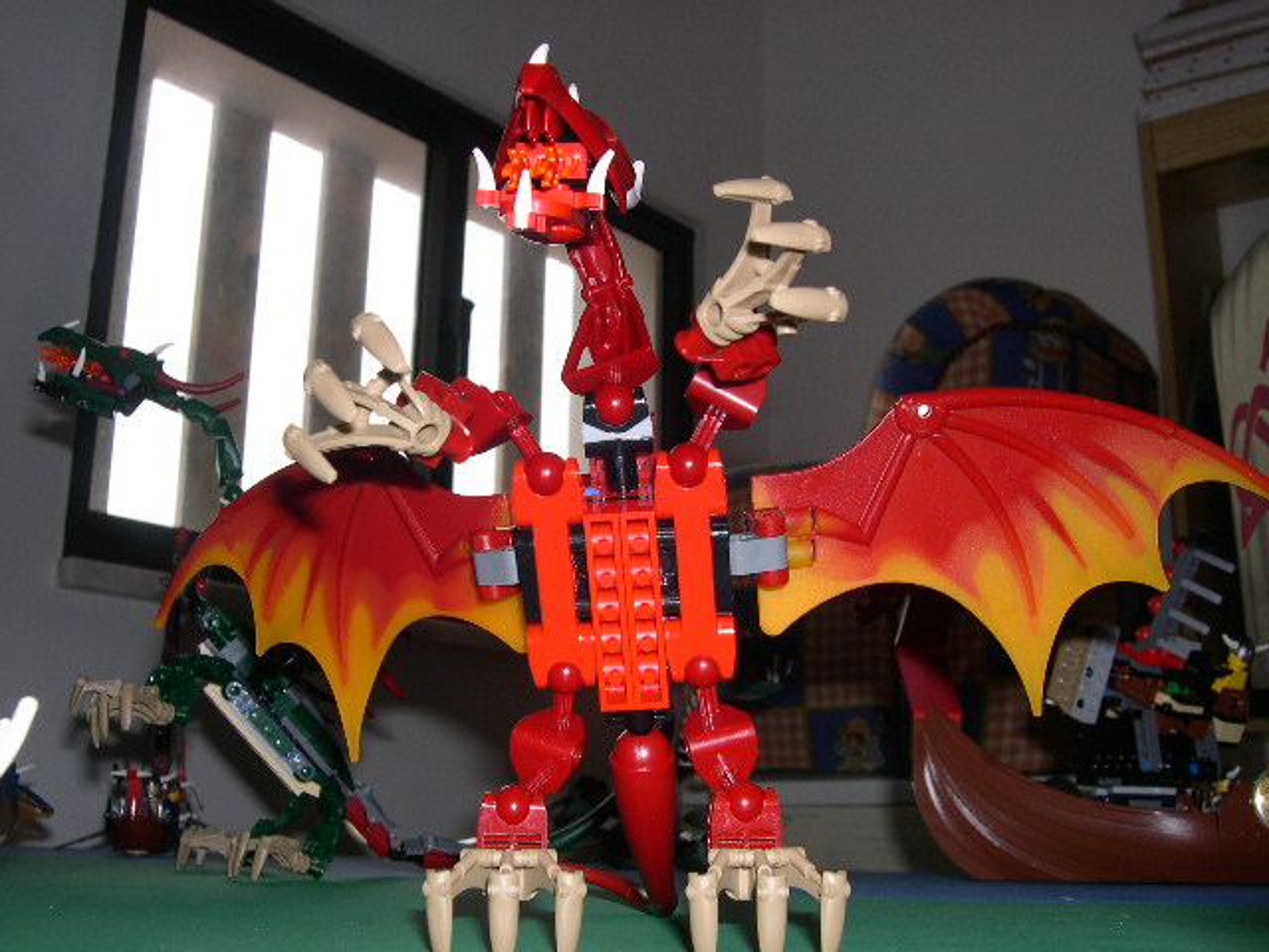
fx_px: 1393
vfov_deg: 37.7
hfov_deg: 49.0
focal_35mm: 38
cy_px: 476
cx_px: 634
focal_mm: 8
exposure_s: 1/30
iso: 100
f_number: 7.6
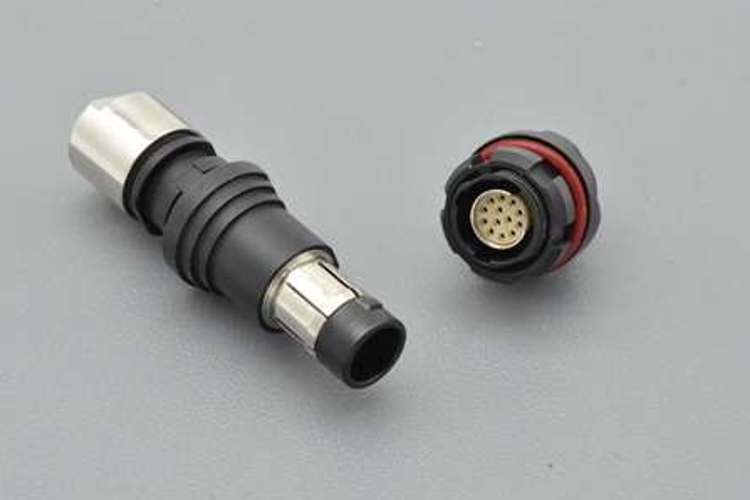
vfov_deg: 20.3
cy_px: 247
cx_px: 381
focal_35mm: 67
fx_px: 1396
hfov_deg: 30.1
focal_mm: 40
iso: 1100
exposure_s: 1/80
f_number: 18
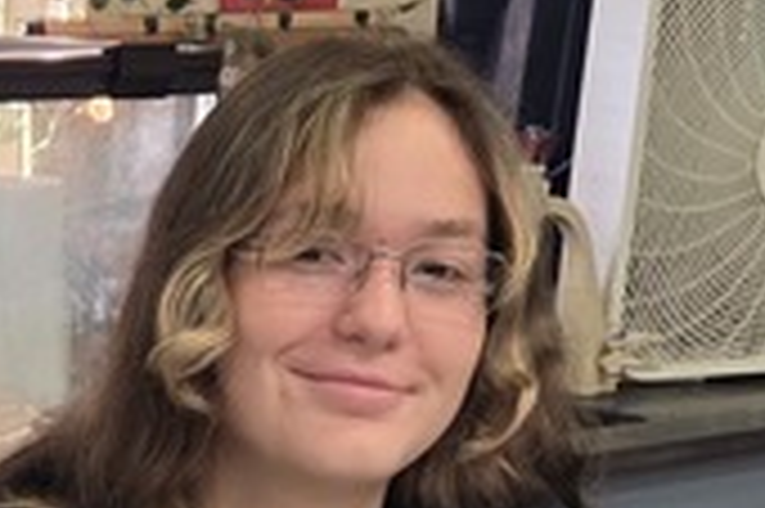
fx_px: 3057
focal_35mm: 144
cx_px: -261
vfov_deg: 8.8
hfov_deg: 13.7
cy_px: 1124
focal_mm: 5.4
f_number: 1.8
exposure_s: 1/60
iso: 125
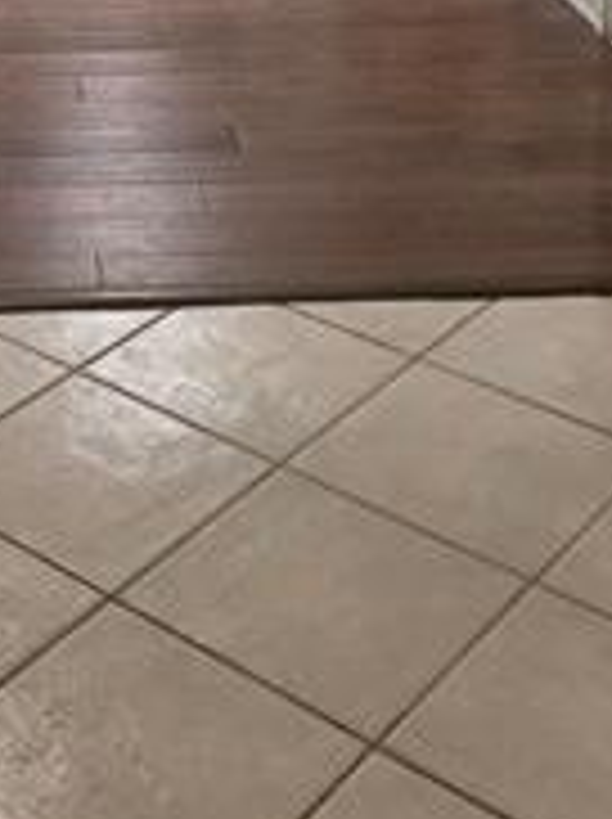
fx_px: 1796
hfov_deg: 18.7
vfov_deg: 22.6
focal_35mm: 76
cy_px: -284
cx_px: -32
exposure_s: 1/120
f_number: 1.7
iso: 1000
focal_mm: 6.3
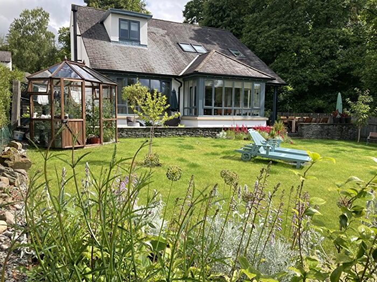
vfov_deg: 49.7
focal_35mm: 28
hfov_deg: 63.4
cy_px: 141
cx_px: 188
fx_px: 305
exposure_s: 1/1091
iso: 20
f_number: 1.8
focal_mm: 3.99
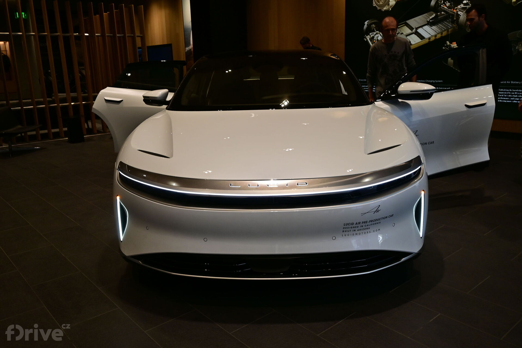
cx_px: 261
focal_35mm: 31
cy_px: 174
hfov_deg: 60.7
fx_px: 446
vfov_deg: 42.6
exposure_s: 1/125
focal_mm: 20.5
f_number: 5.6
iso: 400
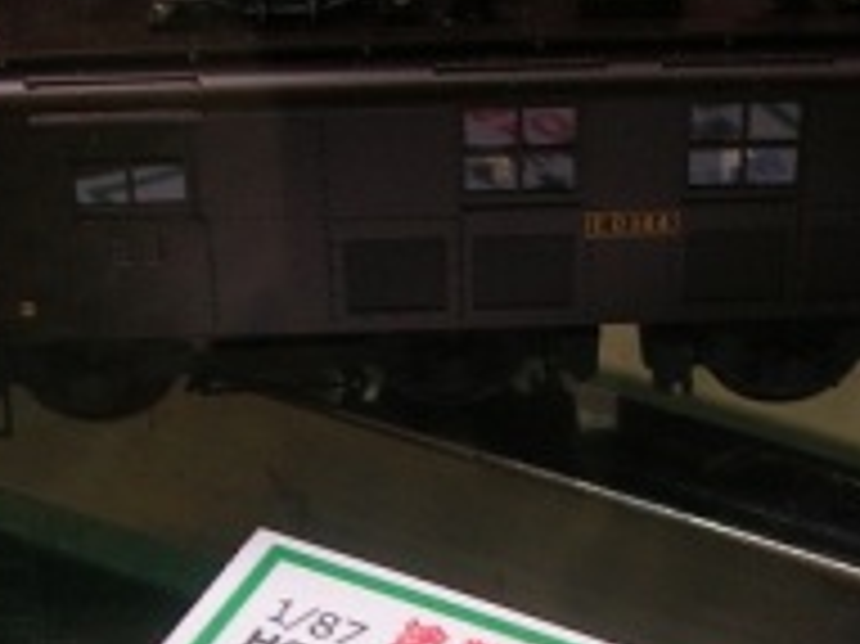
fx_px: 2731
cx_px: 554
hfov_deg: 17.9
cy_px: 529
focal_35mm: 110
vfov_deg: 13.4
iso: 50
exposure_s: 1/14
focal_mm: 7.1
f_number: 3
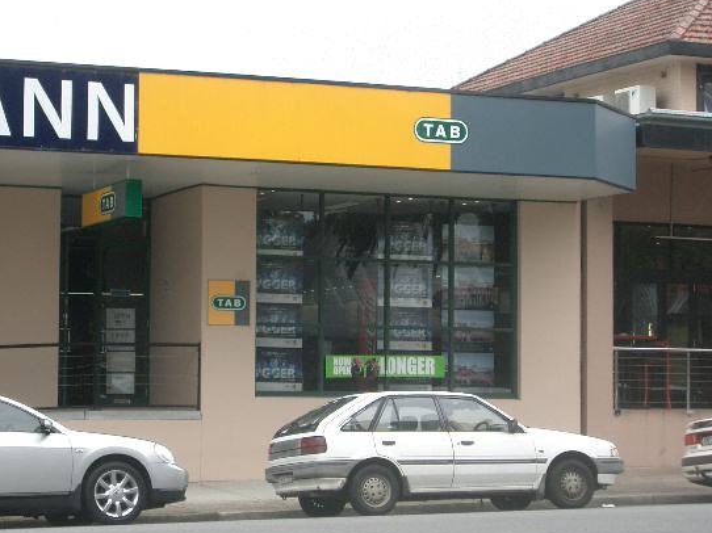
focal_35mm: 104
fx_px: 2138
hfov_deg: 18.9
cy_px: 299
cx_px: 293
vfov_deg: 14.2
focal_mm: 14.6
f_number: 4.4
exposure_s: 1/125
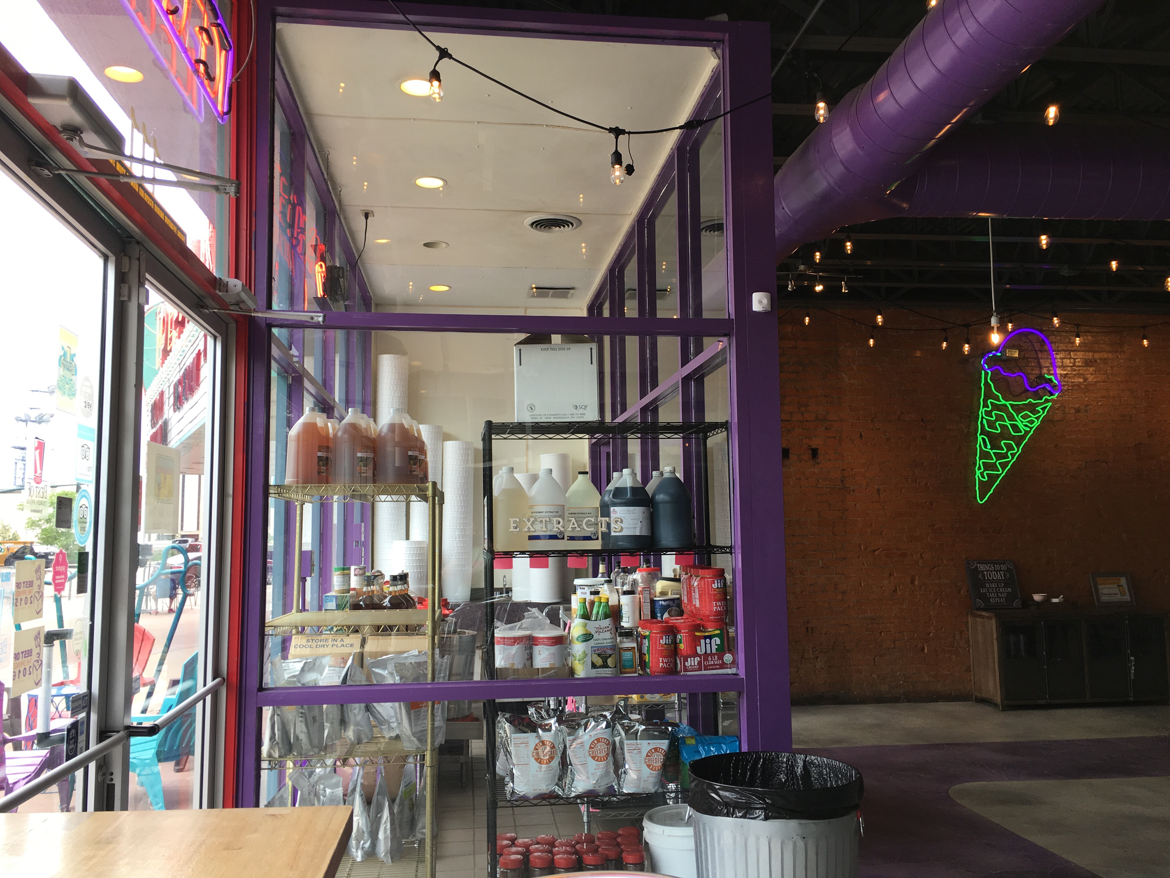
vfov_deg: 48.2
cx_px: 585
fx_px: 980
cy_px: 439
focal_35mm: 29
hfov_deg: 61.7
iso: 25
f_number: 2.2
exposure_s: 1/120
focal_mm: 4.15
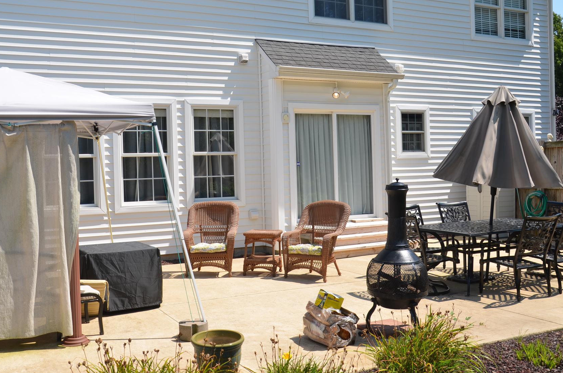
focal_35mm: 39
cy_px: 164
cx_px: 244
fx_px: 602
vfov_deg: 34.3
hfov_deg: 49.9
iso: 100
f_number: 8
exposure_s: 1/250
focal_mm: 21
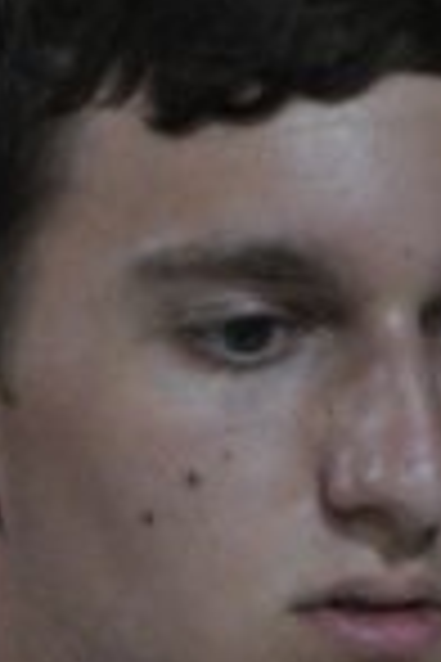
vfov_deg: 1.7
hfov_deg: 1.1
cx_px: 331
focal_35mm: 1222
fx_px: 22452
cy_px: 1040
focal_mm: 200
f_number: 2.8
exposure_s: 1/100
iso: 1600
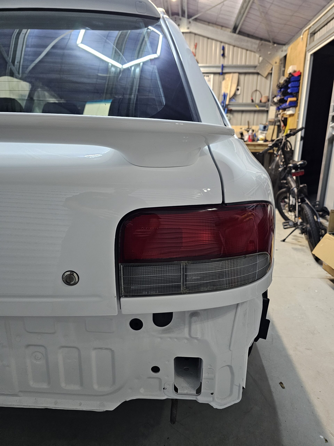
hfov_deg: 58.9
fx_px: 296
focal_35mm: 23
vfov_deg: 73.9
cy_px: 223
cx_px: 167
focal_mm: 6.3
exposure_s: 1/100
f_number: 1.7
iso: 640
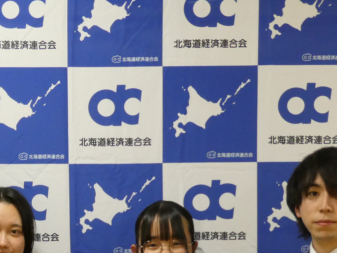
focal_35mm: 81
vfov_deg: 17.2
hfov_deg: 23.8
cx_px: 69
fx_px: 789
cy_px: 318
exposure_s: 1/80
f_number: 3.5
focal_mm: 5.4
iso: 400
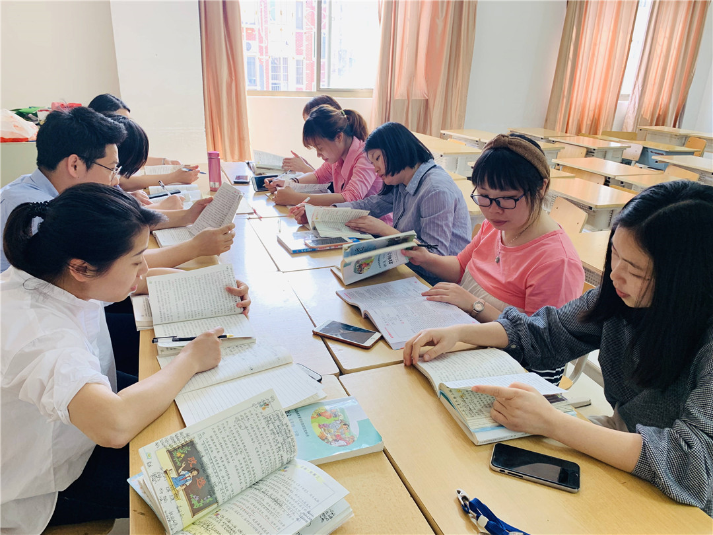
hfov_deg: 67.3
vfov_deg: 53.1
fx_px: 536
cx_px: 356
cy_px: 268
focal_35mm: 26
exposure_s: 1/50
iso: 50
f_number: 1.8
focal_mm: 4.25
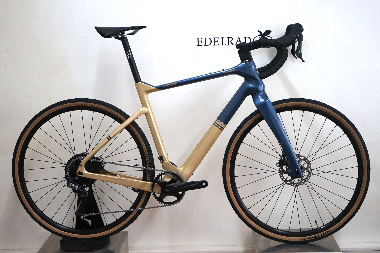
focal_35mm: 69
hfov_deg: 29.3
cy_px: 126
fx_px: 728
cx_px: 190
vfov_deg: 19.7
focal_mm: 69
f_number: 5.6
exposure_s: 1/160
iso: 1600
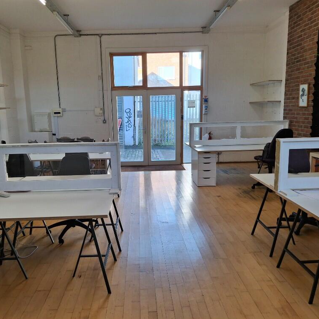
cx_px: 141
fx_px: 313
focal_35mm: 30
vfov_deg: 54.0
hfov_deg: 53.9
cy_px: 162
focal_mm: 4.69
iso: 32
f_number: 1.8
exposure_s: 1/100
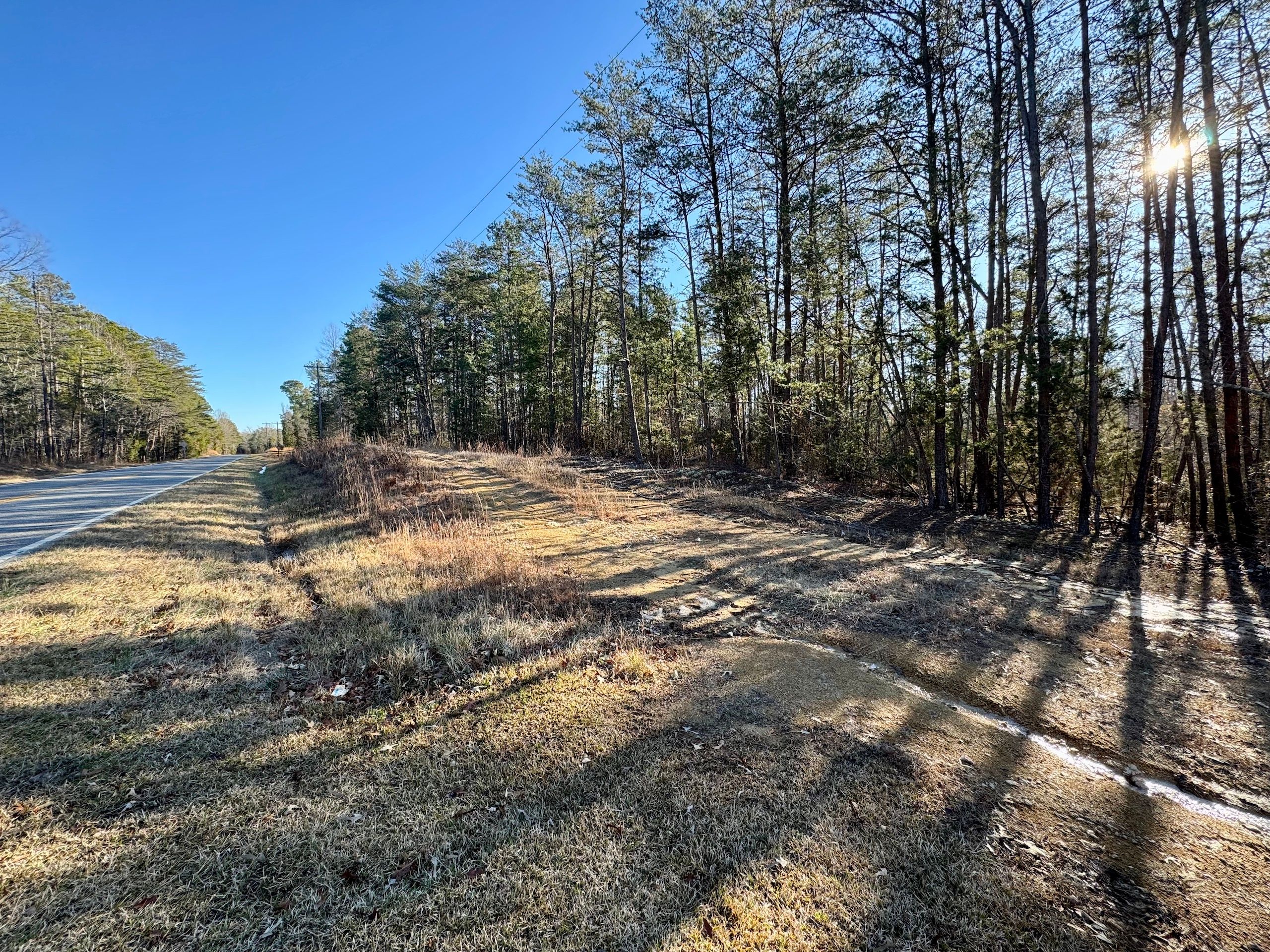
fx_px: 514
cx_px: 635
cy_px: 476
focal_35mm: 14
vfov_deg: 85.7
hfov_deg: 102.1
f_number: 2.2
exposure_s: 1/187
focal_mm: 2.22
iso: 40
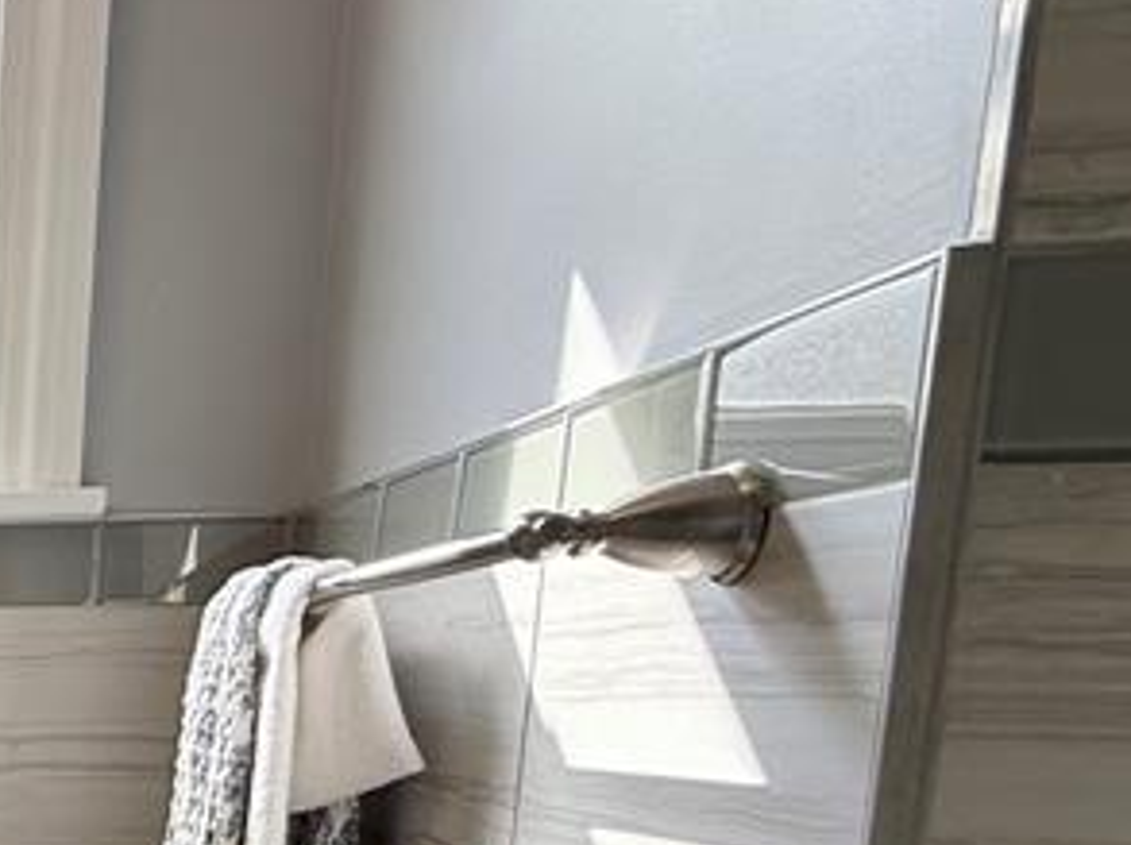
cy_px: 899
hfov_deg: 26.7
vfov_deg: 27.4
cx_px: -598
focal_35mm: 49
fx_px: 1599
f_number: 2.2
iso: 64
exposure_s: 1/99
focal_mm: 2.22
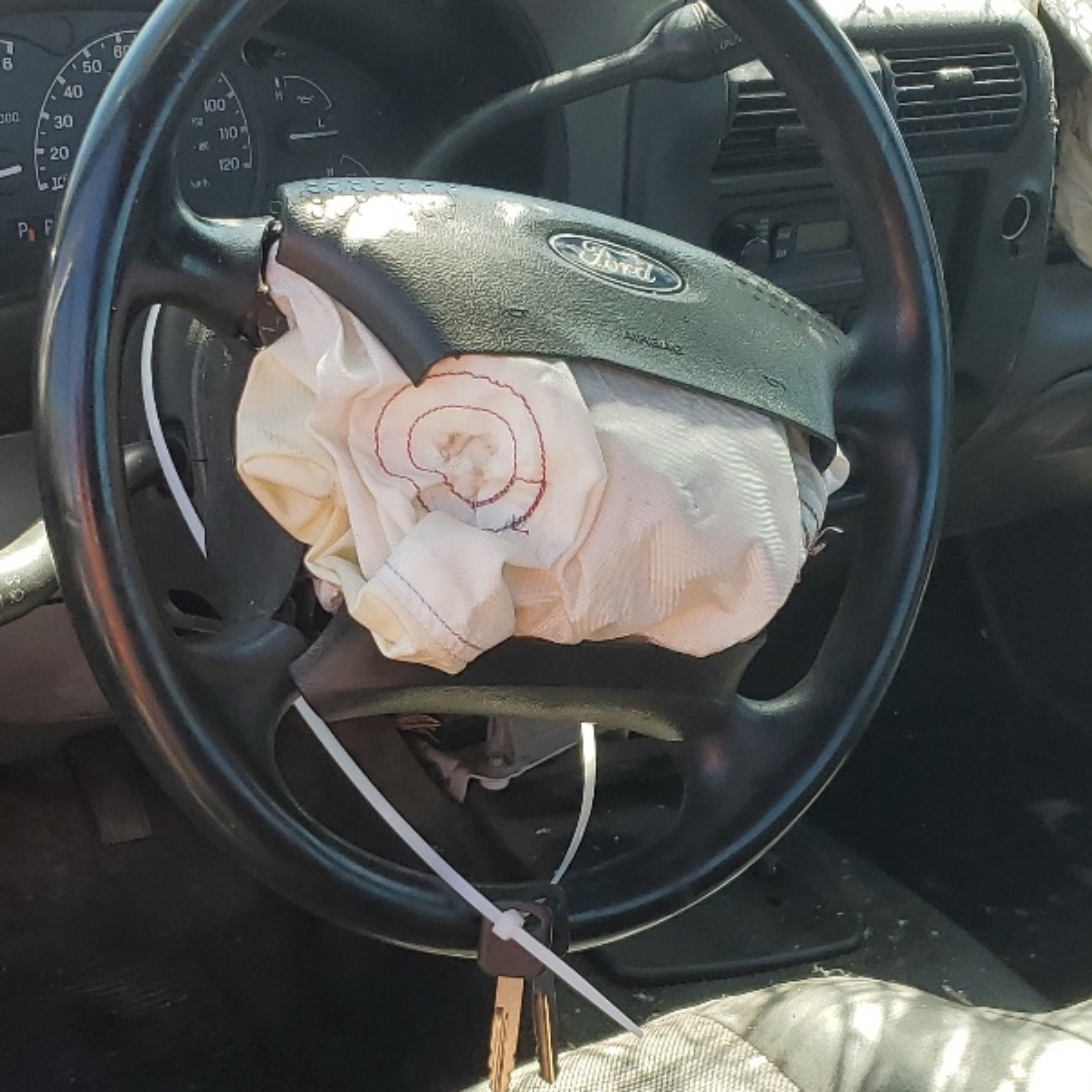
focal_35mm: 61
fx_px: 2177
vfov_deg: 27.9
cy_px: 752
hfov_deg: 28.2
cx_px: 536
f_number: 1.5
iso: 50
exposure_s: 1/476
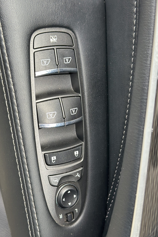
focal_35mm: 50
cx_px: 75
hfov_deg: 27.0
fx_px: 329
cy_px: 118
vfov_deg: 39.6
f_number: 1.78
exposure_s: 1/113
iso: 125
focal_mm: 6.86
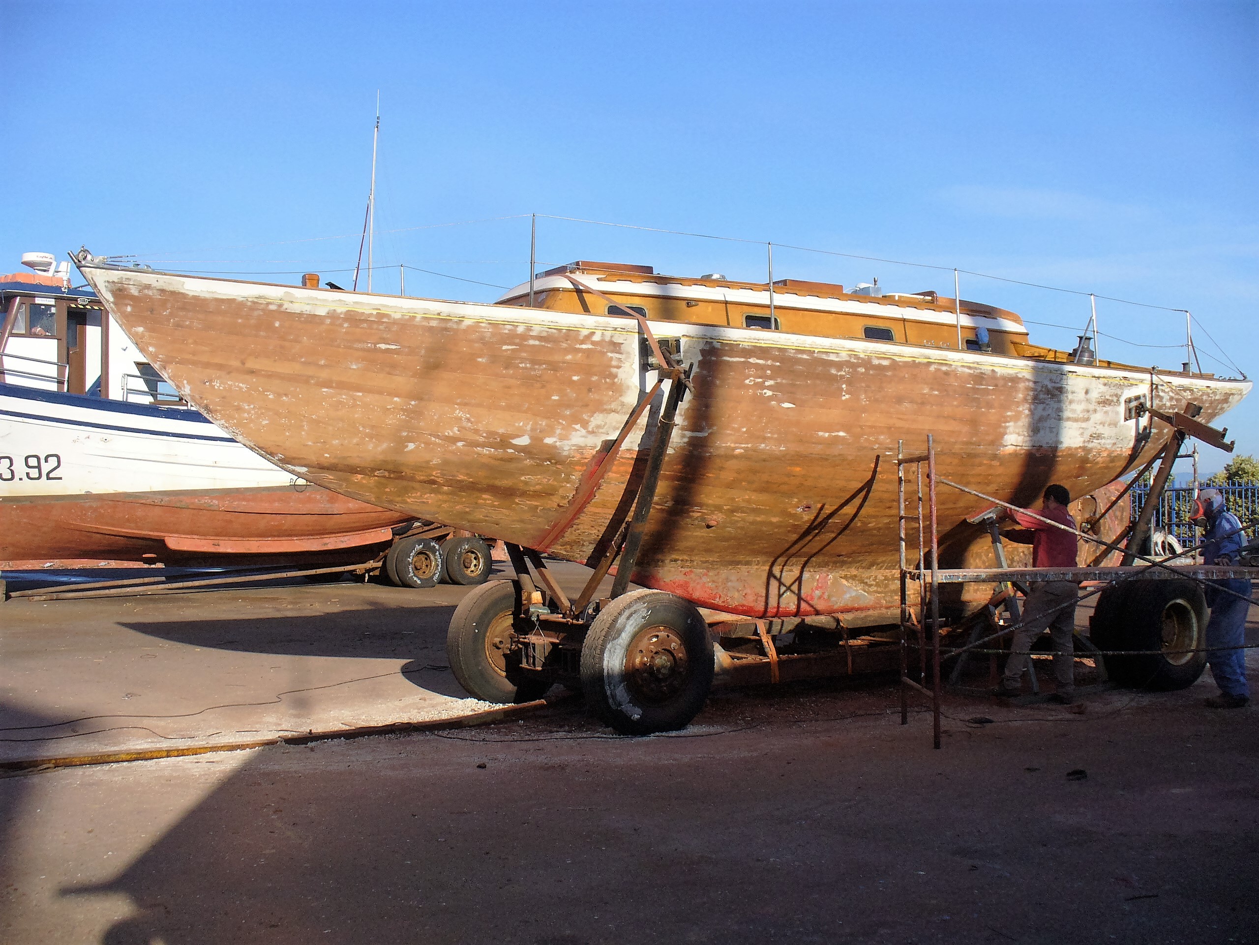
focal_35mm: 37
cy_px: 472
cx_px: 630
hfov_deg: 50.1
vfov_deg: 38.7
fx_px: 1346
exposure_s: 1/320
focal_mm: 6.1
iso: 80
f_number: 5.6
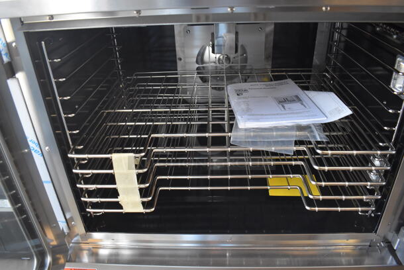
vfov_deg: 48.0
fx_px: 303
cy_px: 135
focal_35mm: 27
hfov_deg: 67.3
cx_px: 202
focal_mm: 18
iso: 2200
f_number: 3.5
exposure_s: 1/125
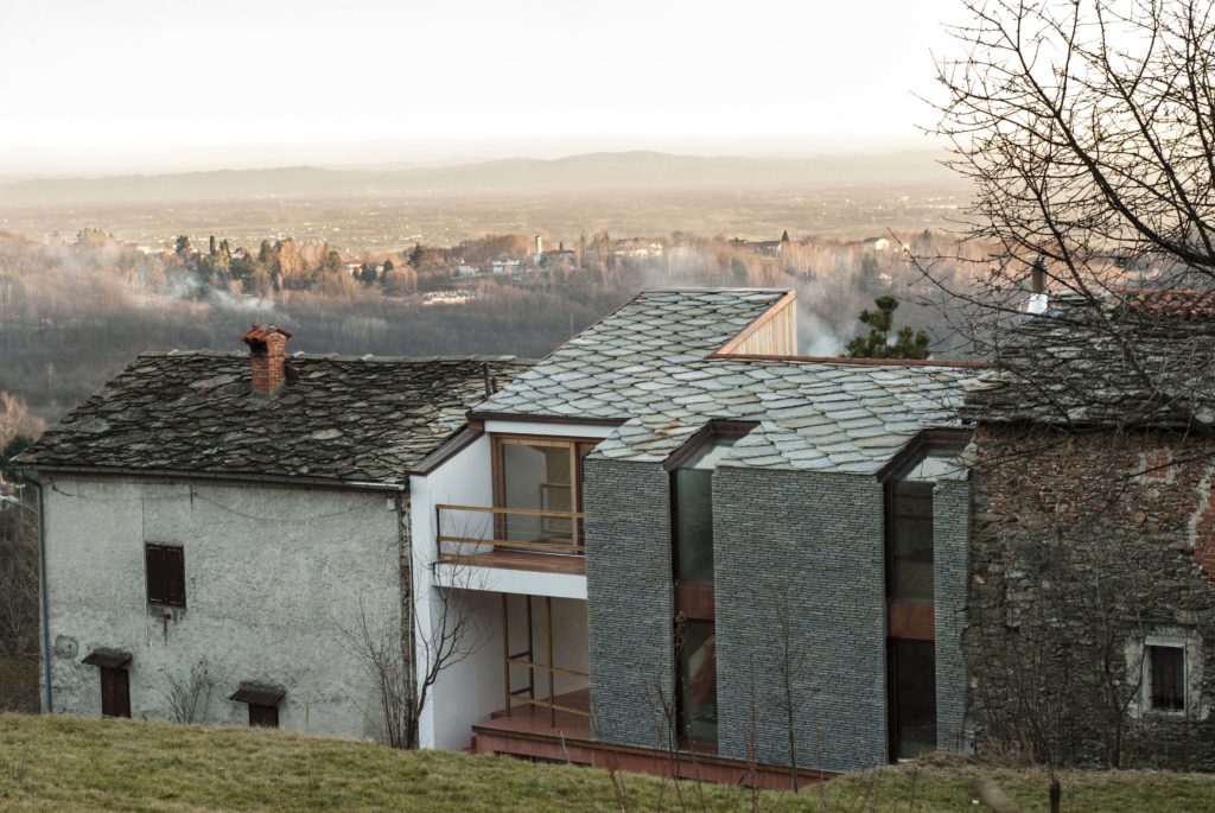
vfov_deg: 18.2
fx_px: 2534
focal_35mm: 75
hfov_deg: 27.0
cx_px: 608
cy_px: 406
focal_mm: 50
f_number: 5
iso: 400
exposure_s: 1/200
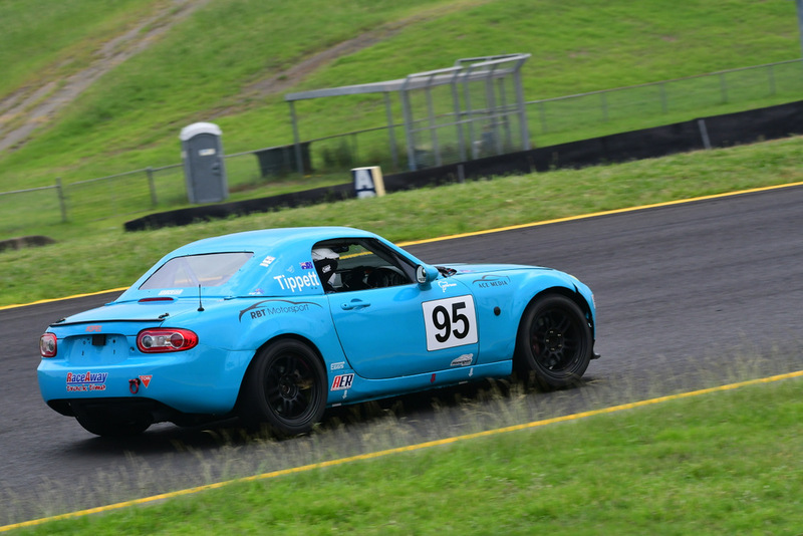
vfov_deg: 4.6
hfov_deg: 6.9
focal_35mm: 300
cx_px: 402
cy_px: 268
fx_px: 6694
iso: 640
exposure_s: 1/640
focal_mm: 200
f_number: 11
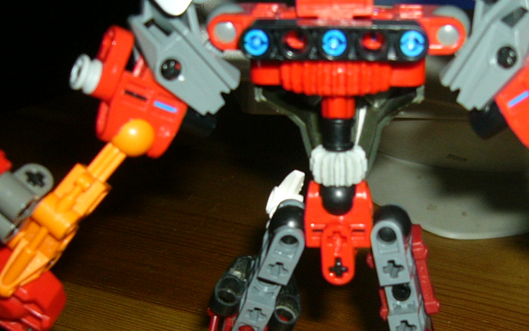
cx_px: 358
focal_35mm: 60
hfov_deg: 33.7
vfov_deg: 21.5
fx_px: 865
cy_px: 225
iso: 100
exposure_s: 1/60
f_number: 2.8
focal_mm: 5.8
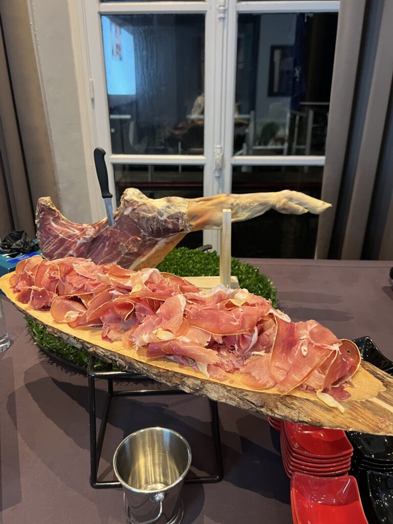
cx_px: 196
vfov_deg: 67.3
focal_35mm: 26
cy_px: 262
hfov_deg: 53.1
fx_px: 394
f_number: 1.5
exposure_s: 1/60
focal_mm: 5.7
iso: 400
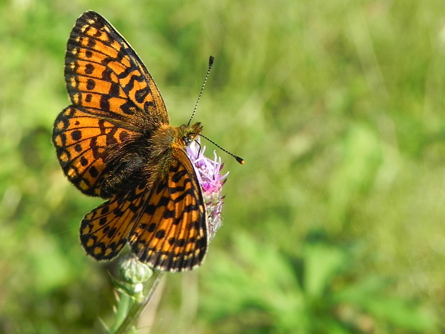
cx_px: 198
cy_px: 120
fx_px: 1286
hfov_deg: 19.6
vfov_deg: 14.8
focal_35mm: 100
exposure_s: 1/298
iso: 160
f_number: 5.6
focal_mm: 13.4
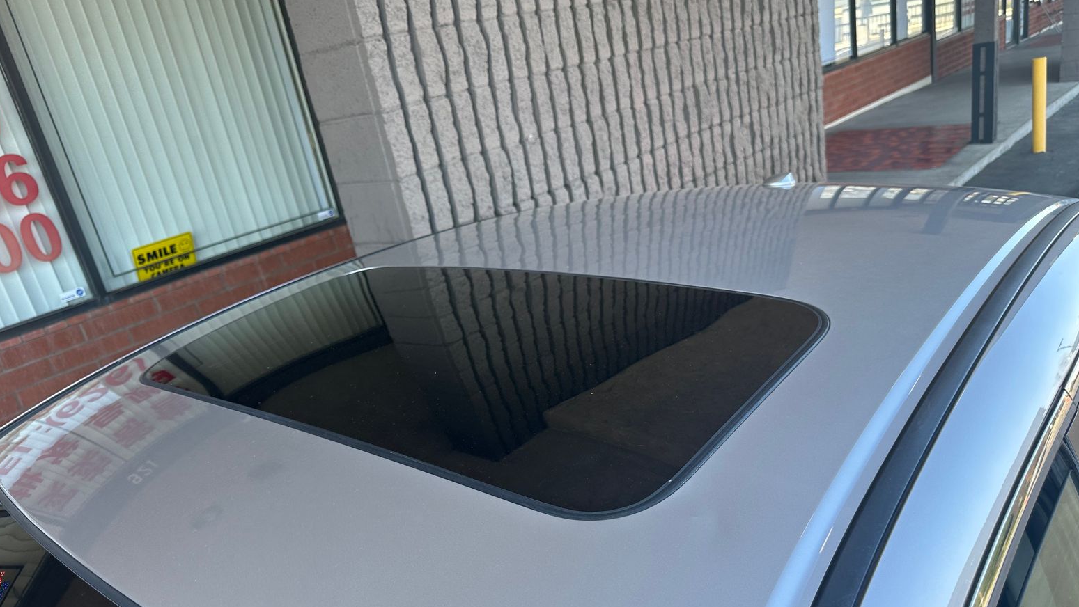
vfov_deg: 42.6
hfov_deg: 69.8
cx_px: 529
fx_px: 773
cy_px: 383
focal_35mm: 27
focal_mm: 6.86
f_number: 1.78
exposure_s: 1/404
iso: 80
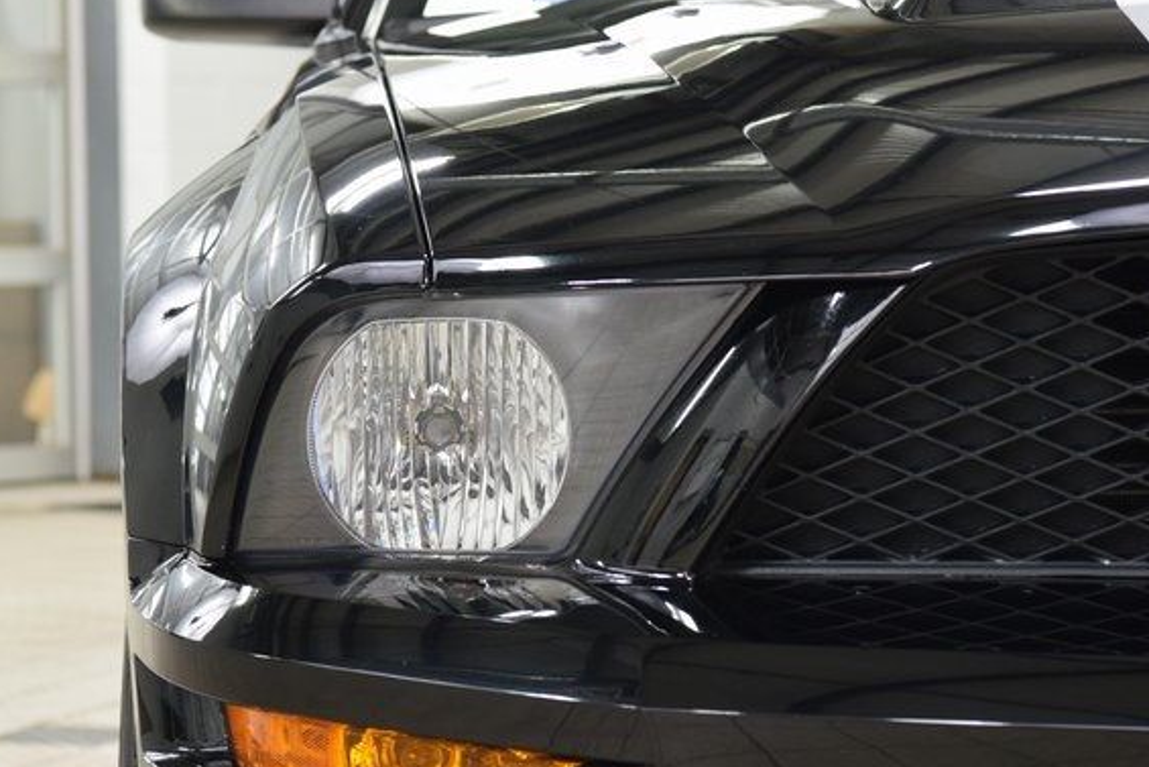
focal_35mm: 119
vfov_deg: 11.5
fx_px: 3799
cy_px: 420
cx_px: 515
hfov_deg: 17.2
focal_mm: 70
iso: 1600
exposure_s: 1/30
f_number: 5.6
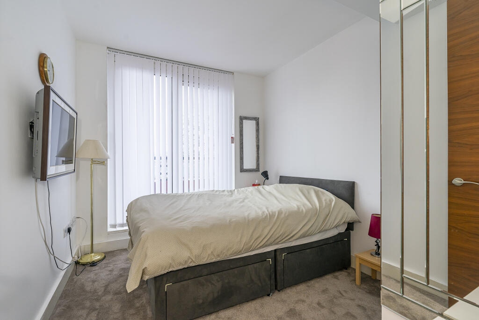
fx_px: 213
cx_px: 240
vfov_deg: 73.8
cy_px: 160
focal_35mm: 16
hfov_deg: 96.7
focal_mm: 16
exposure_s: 1/10
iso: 320
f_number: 7.1
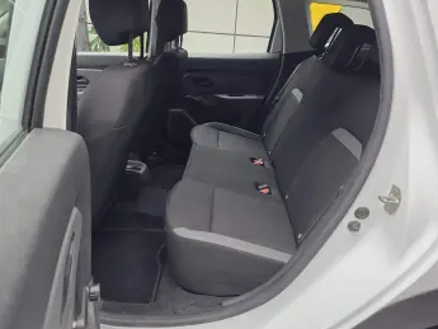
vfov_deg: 56.8
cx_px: 222
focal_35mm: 24
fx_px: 304
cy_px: 164
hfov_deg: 71.6
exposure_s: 1/100
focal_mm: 6.25
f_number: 1.7
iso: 100
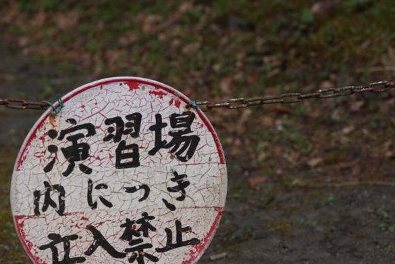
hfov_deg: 10.0
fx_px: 2249
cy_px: 172
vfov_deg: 6.7
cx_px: 175
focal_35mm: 205
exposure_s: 1/160
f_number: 4
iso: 100
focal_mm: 100
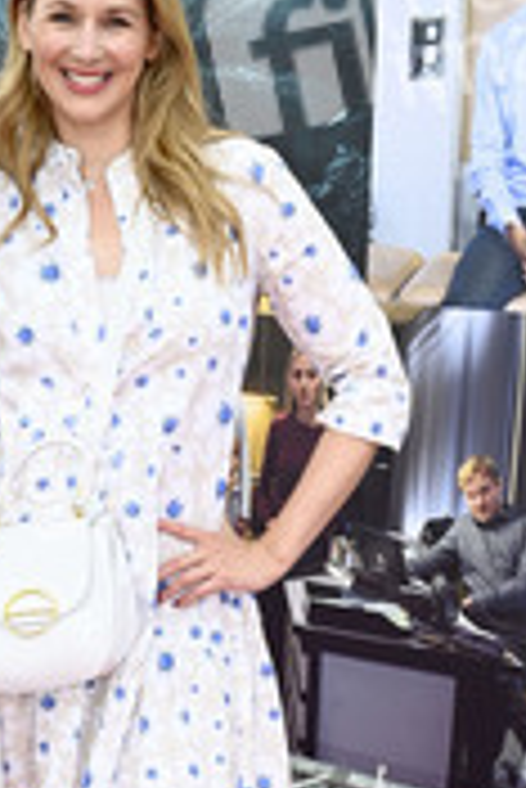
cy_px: 707
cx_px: 27
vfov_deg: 22.3
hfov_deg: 15.2
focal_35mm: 89
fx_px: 1947
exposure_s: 1/160
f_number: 9
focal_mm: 39
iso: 500
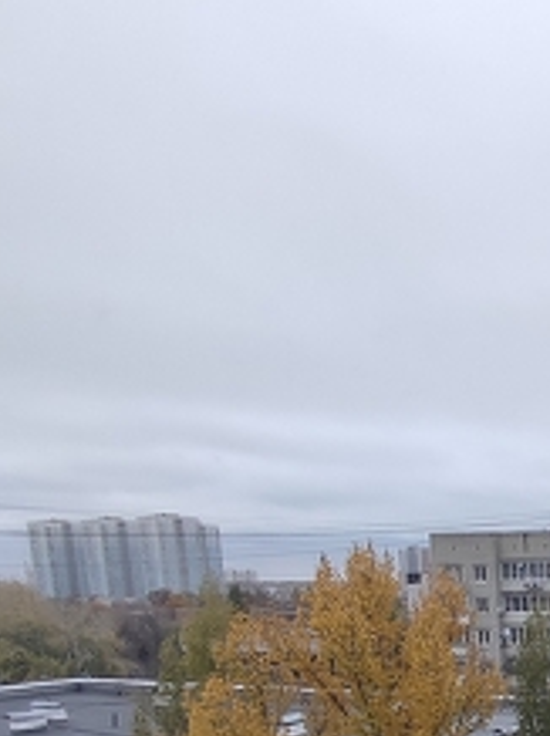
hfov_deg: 25.2
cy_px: 768
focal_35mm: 47
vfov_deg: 35.7
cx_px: 769
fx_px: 998
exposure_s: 1/100
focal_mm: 1.65
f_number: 2.2
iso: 131
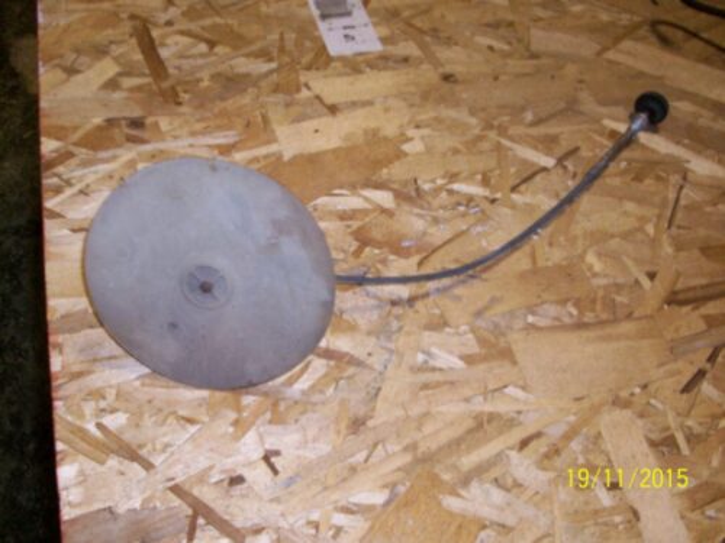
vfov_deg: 41.8
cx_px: 362
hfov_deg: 54.0
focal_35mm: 34
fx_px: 712
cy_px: 272
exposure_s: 1/60
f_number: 2.8
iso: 160
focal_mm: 5.7
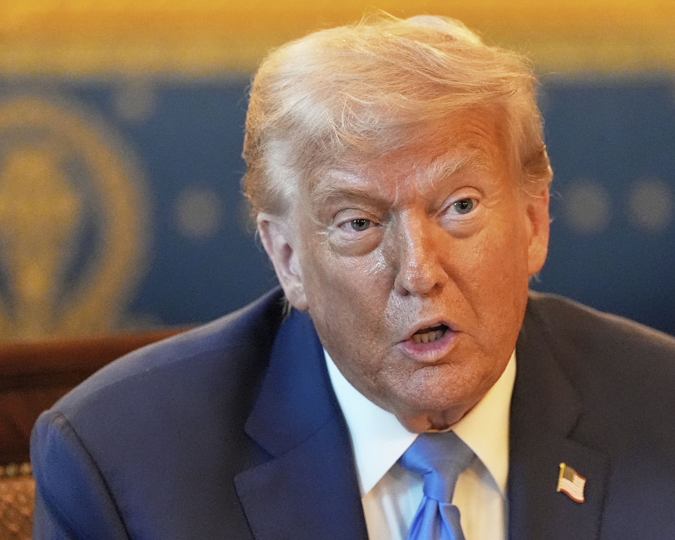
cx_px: 395
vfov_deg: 4.7
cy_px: 270
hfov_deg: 5.8
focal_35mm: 332
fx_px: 6632
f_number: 2.8
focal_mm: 197
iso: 6400
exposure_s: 1/250
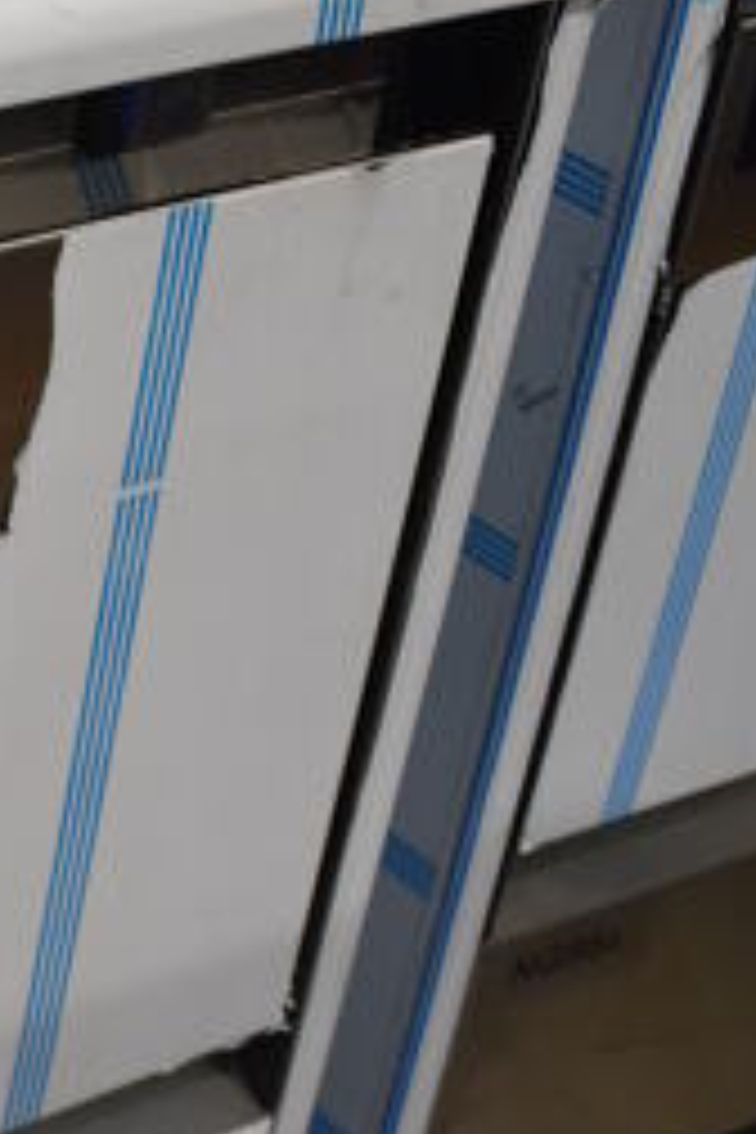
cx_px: -558
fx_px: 3087
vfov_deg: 20.7
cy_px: 839
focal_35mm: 98
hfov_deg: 12.8
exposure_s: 1/125
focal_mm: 18
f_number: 3.5
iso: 1250
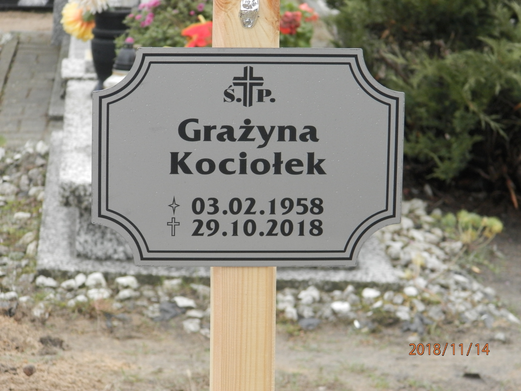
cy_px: 196
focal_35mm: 153
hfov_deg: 12.9
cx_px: 260
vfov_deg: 9.7
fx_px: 2303
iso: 200
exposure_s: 1/80
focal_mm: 27.4
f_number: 4.9
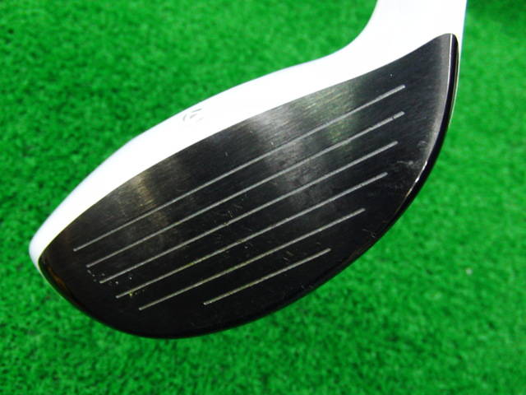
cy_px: 198
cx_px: 263
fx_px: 562
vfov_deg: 38.7
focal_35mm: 37
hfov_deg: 50.1
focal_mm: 6.42
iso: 400
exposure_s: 1/25
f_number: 3.6
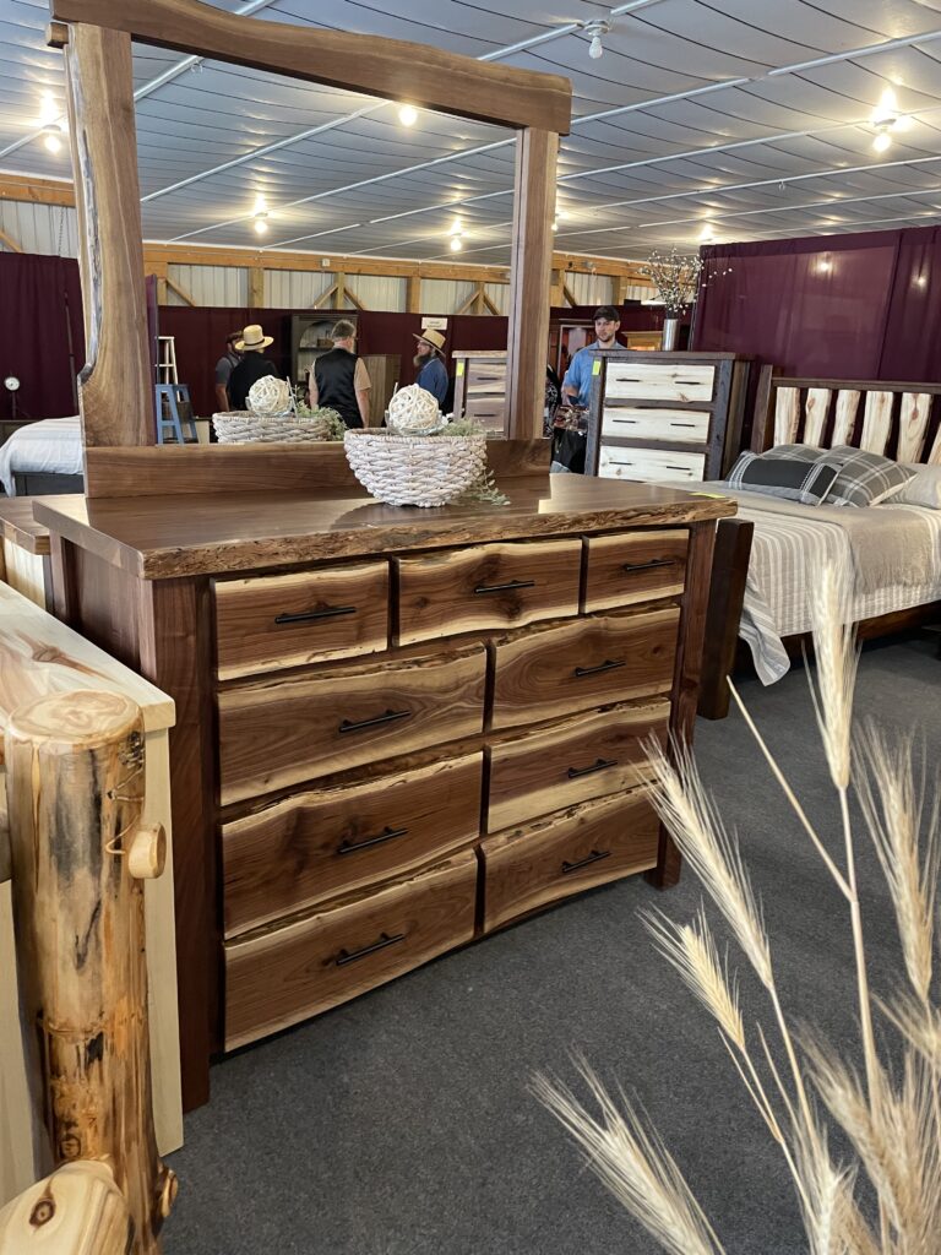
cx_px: 470
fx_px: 942
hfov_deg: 53.1
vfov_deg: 67.3
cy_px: 628
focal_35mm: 26
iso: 400
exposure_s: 1/60
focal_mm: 4.2
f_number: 1.6
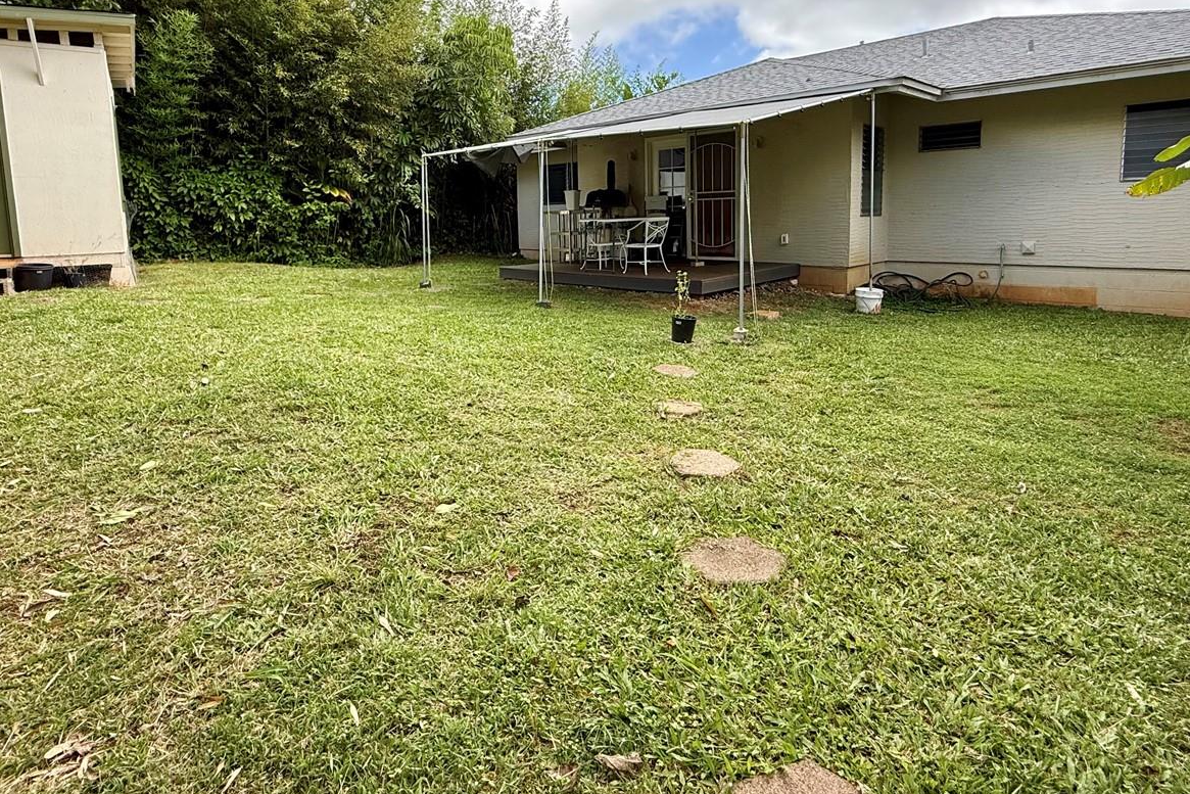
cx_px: 570
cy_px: 284
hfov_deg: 83.9
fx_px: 661
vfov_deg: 60.9
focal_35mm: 20
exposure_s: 1/351
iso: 64
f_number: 2.2
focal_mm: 2.22
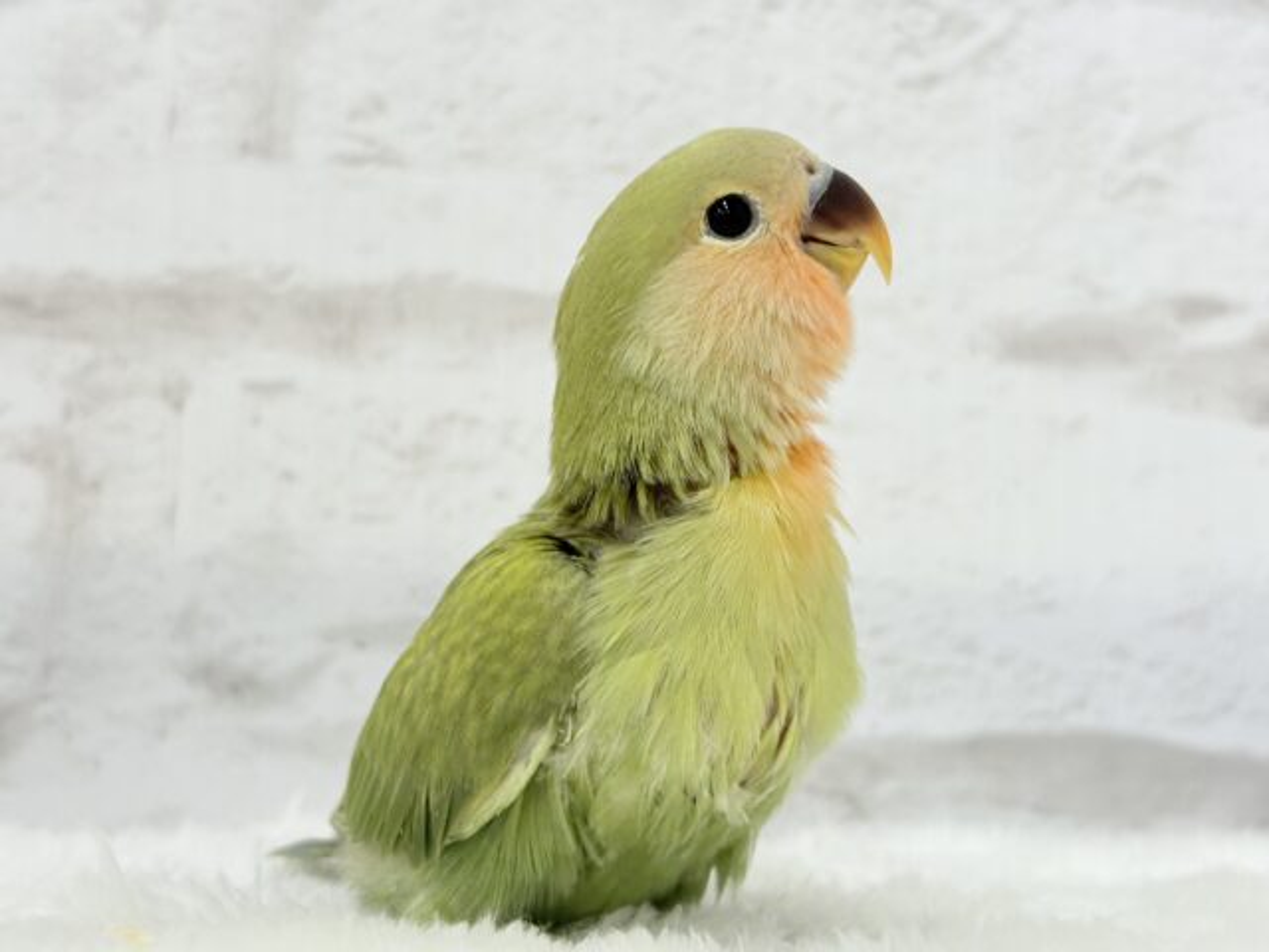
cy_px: 476
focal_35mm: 52
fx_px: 1906
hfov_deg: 36.8
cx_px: 634
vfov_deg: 28.0
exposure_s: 1/50
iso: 40
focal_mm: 5.96
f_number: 1.6
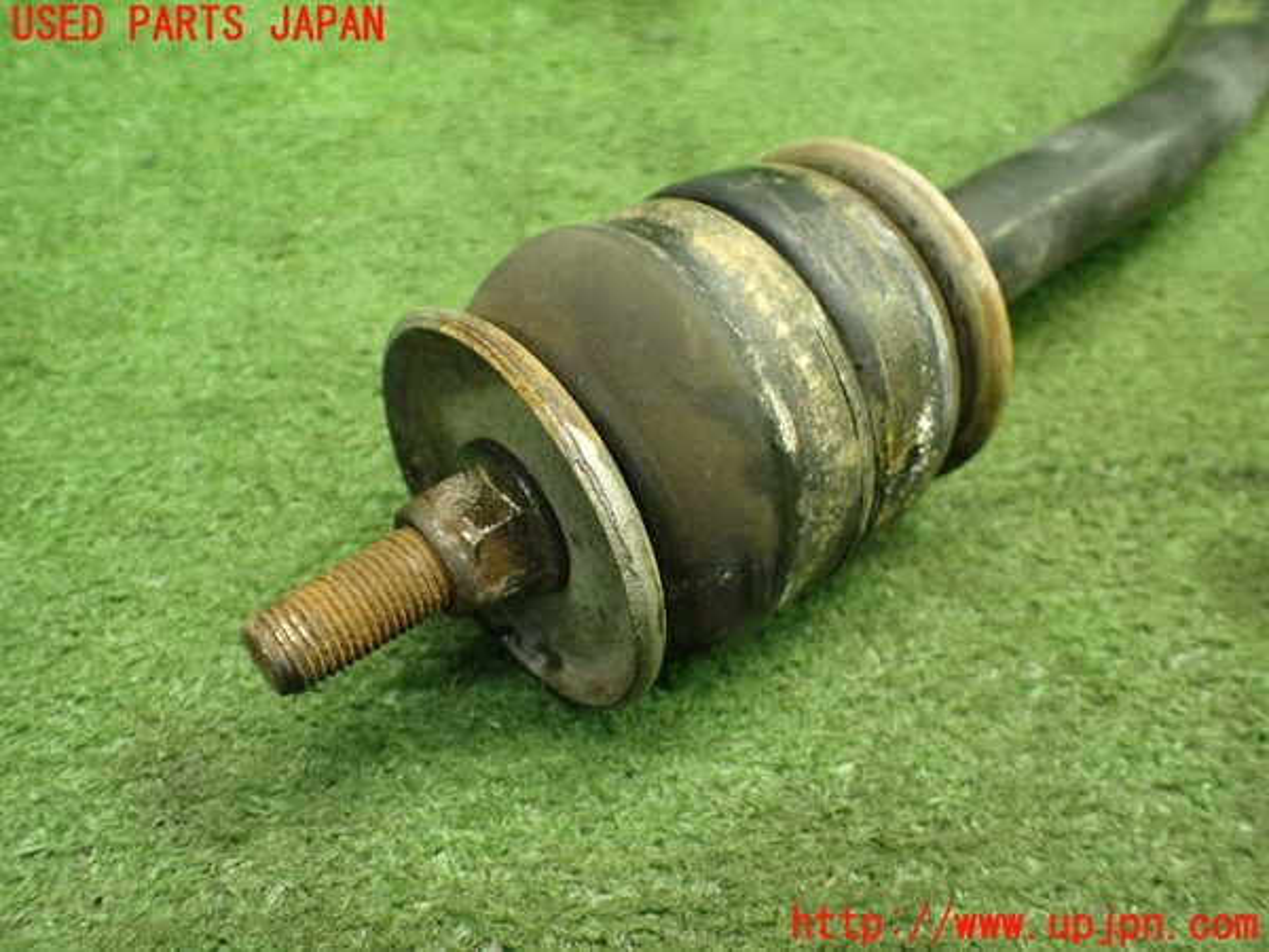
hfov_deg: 60.0
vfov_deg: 46.8
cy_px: 476
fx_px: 1100
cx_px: 634
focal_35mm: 30
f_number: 2.3
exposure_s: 1/60
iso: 800
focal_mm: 5.4
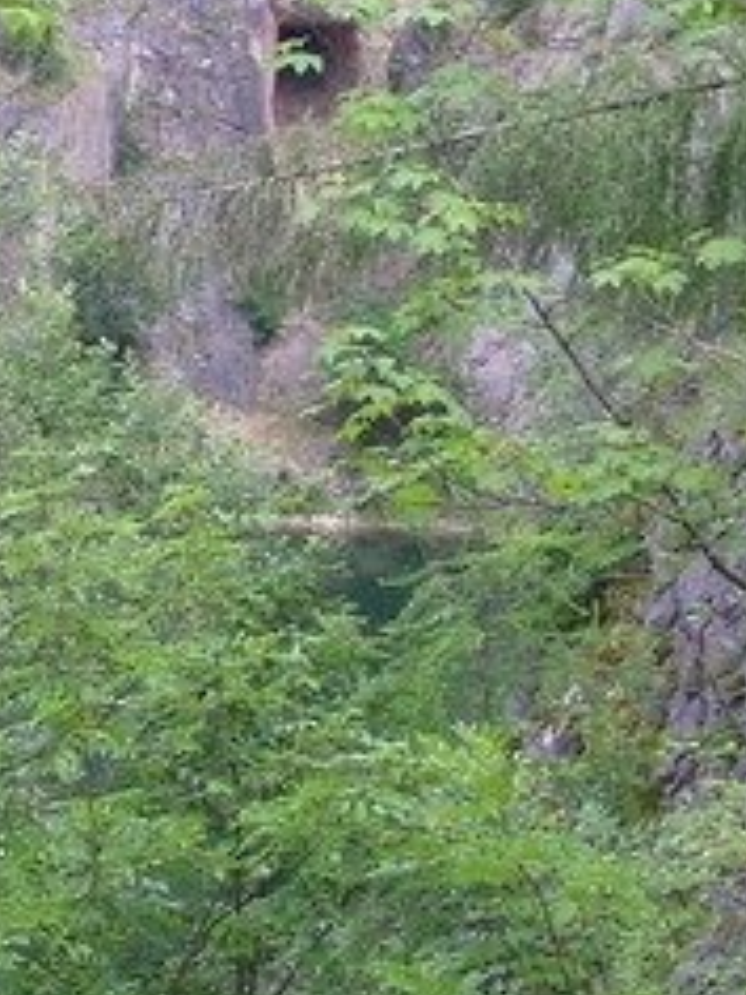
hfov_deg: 10.4
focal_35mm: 139
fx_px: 3994
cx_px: -282
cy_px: 21
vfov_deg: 14.0
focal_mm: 6.9
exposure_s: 1/180
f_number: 3
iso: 50
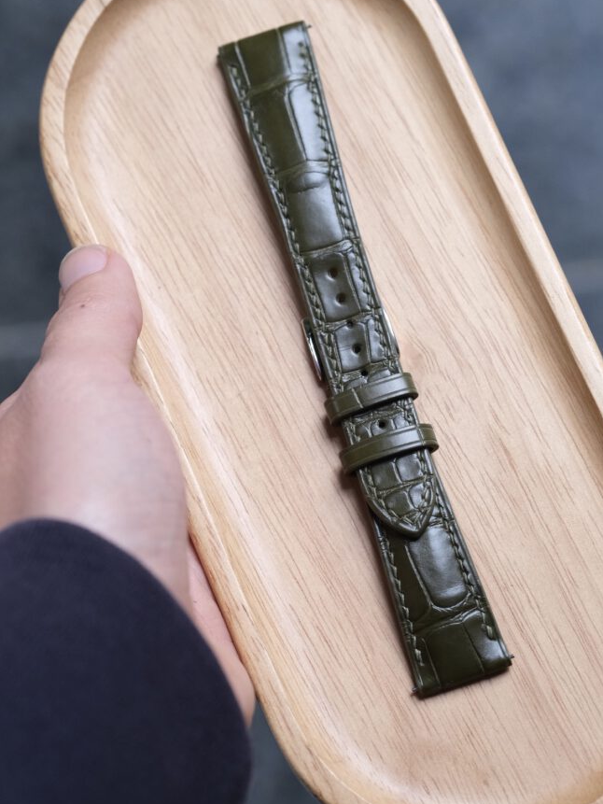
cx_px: 302
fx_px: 2276
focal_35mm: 98
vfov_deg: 20.0
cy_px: 374
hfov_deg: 15.1
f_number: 5
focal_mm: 60
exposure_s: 1/100
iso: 1600
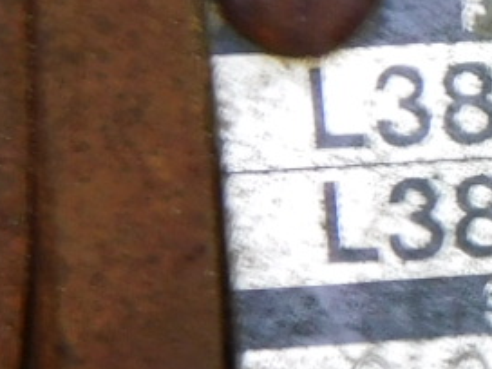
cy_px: 298
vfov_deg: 3.6
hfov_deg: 4.7
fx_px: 5941
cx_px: 1074
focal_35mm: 418
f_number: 4.3
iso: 125
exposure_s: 1/30
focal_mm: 12.6
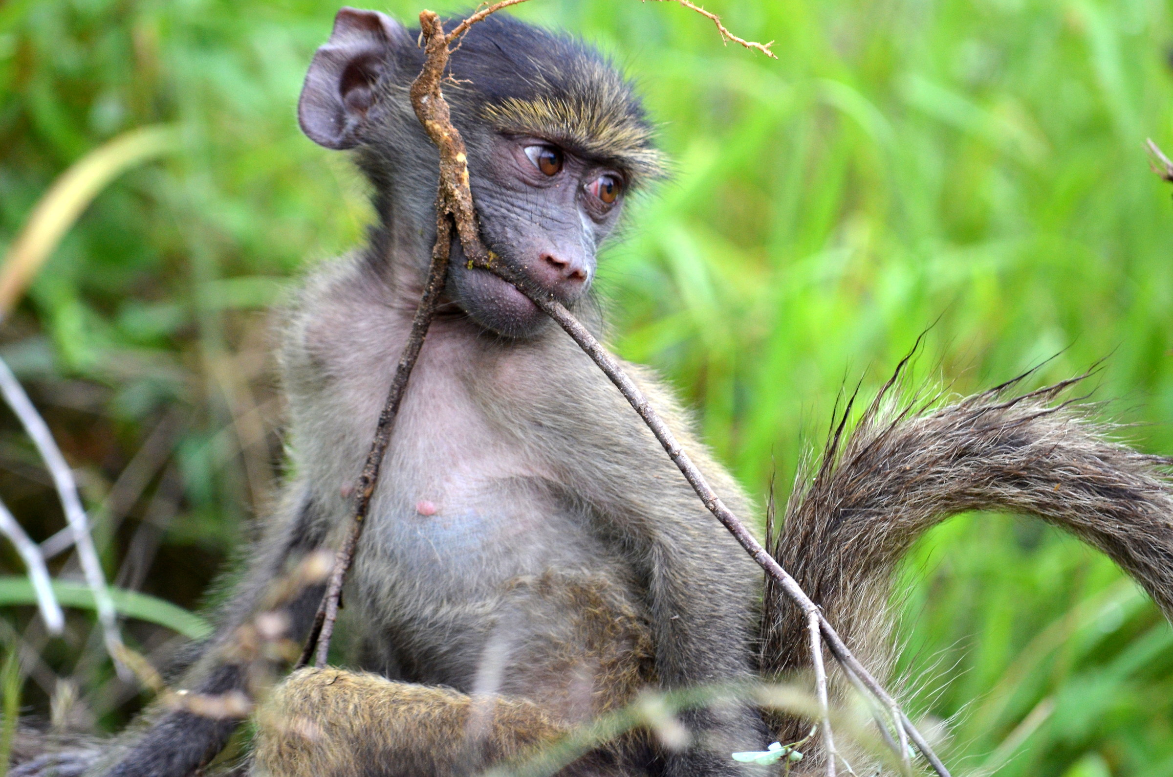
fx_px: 14630
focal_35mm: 450
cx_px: 586
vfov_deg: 3.0
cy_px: 388
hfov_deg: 4.6
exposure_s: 1/500
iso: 1000
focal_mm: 300
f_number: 5.6
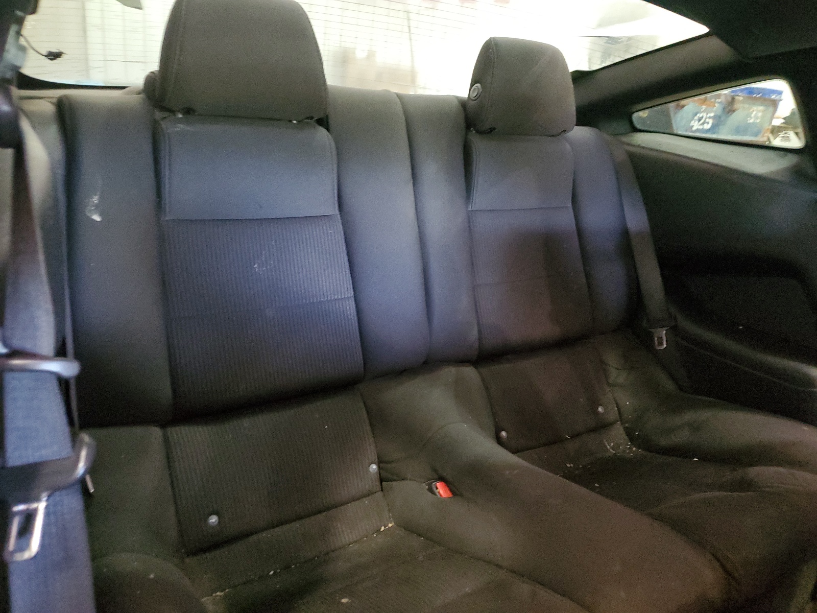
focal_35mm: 26
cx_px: 408
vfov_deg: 53.1
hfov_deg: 67.3
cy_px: 306
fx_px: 614
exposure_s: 1/15
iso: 618
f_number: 1.5
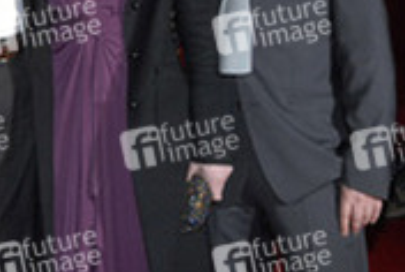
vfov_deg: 12.6
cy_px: -30
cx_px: -23
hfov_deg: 18.5
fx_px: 1206
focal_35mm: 107
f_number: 5
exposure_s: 1/125
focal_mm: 28
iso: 800
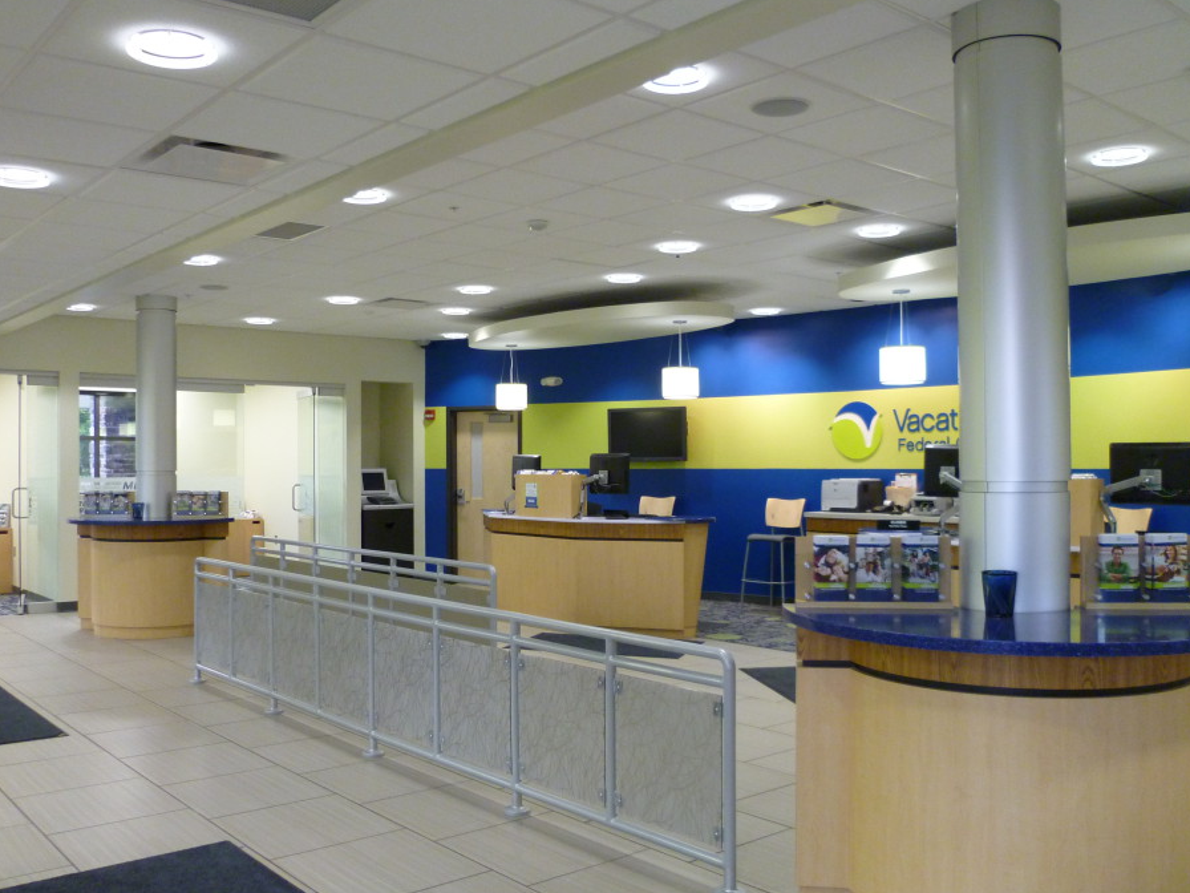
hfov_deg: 56.8
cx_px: 568
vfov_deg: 44.2
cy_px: 458
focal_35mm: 32
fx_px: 1100
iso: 320
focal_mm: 5
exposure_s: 1/30
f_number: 2.8
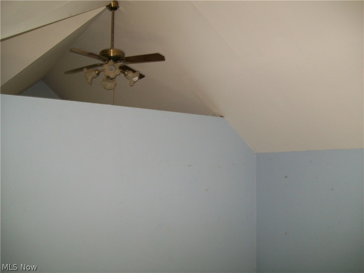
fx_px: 358
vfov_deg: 41.8
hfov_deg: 54.0
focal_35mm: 34
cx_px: 182
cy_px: 136
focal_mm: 6.1
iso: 64
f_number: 2.7
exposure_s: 1/60
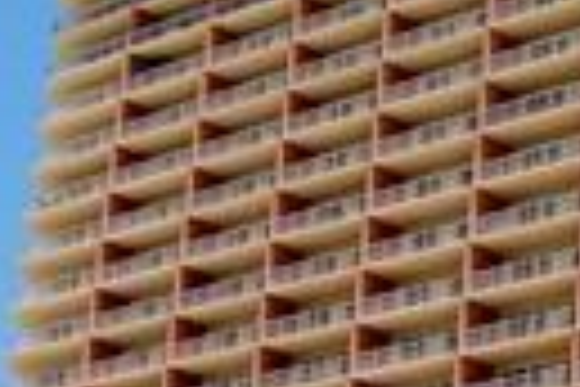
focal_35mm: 164
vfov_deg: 8.3
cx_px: 706
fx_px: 2642
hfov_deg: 12.2
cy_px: 342
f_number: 9
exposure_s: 1/320
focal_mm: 22
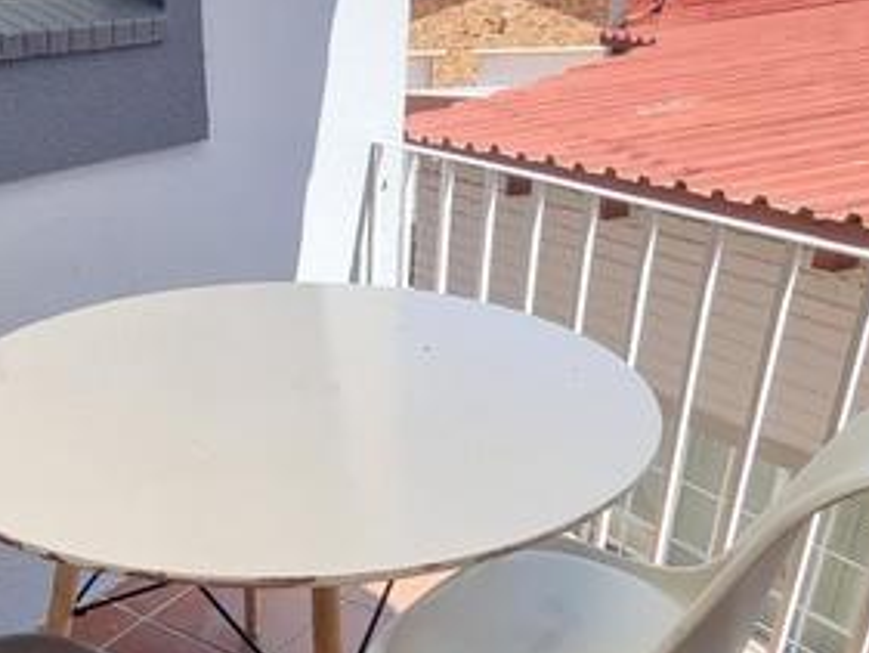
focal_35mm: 37
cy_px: 501
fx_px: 929
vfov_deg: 37.6
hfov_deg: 49.0
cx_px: 266
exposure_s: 1/138
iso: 50
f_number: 2.2
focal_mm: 2.2
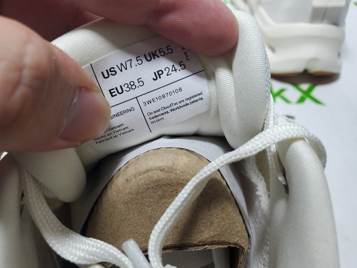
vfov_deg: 53.1
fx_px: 268
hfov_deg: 67.3
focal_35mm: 26
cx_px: 178
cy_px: 134
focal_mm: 4.3
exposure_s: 1/152
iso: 50
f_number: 2.4
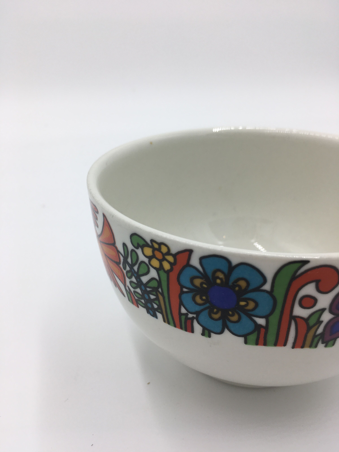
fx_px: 379
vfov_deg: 61.7
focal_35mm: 29
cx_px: 170
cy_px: 226
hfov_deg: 48.2
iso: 25
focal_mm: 4.15
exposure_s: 1/170
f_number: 2.2
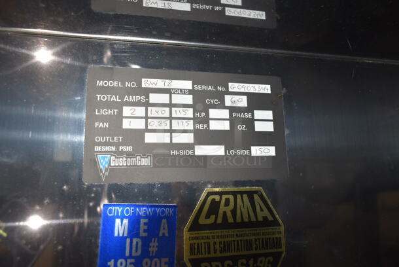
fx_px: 300
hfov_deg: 67.3
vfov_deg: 48.0
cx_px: 200
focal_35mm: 27
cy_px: 134
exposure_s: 1/30
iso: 200
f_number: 5.6
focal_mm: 18
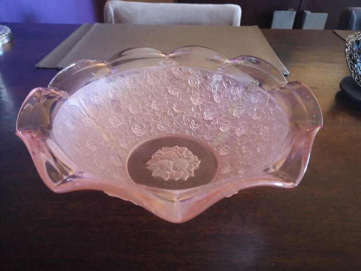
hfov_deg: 65.3
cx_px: 180
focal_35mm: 27
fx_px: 281
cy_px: 136
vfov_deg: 51.3
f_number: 1.8
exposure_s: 1/20
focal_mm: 5.58
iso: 640
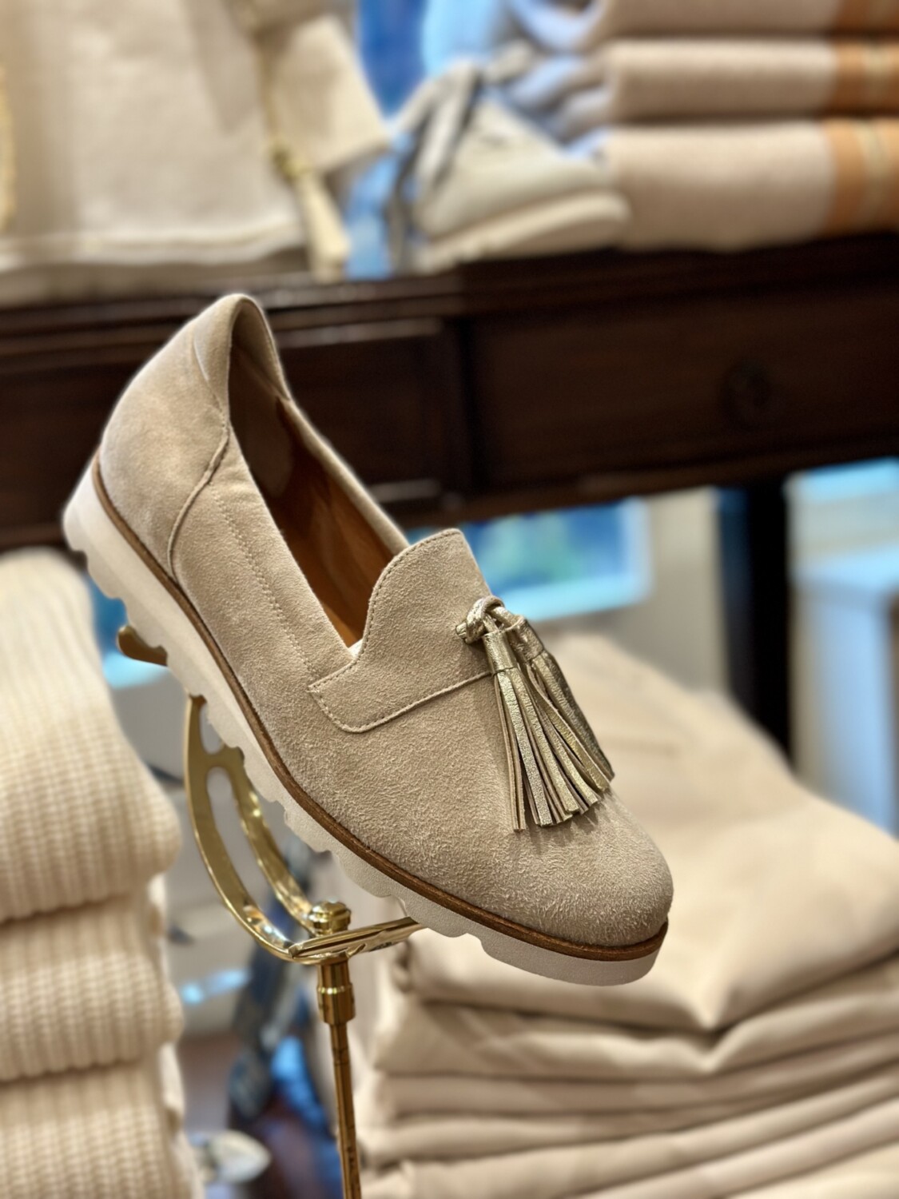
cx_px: 450
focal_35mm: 48
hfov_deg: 30.3
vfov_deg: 39.7
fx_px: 1662
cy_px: 600
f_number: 1.78
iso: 160
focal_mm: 6.86
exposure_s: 1/100
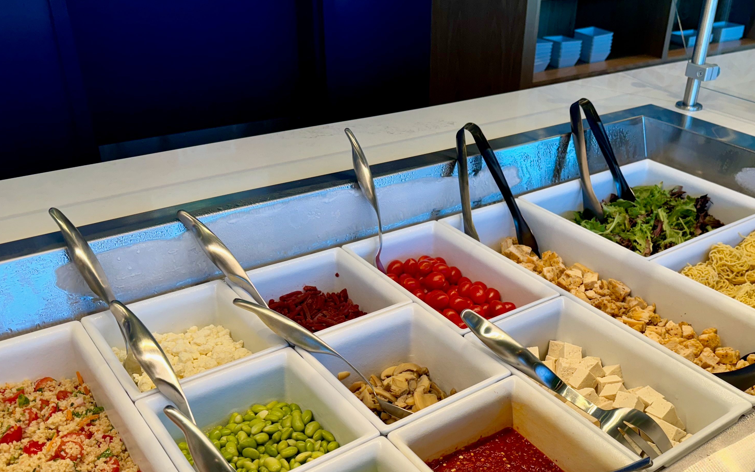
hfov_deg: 54.8
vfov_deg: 36.0
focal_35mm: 35
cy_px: 302
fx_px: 720
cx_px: 464
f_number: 1.78
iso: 80
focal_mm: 6.76
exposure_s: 1/349
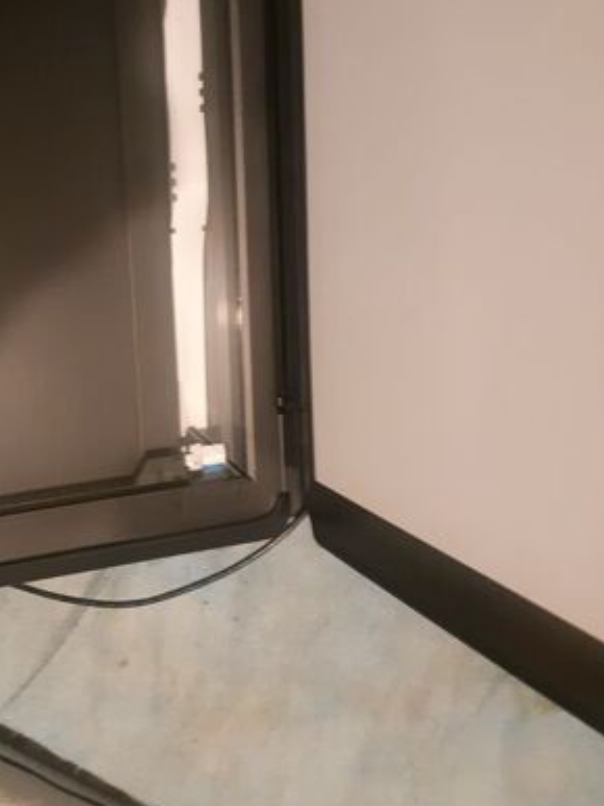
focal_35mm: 43
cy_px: 331
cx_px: 165
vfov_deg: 43.7
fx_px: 1001
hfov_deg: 33.0
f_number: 1.7
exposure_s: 1/20
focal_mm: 3.93
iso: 640
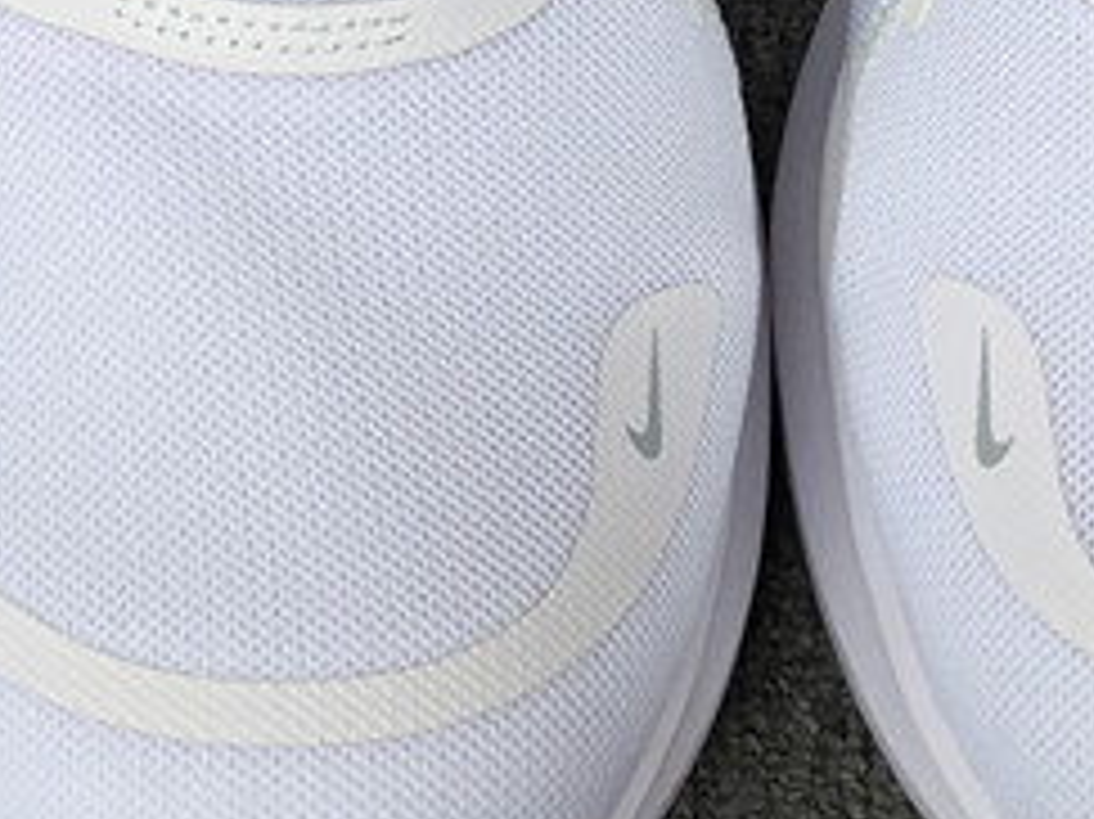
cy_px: -308
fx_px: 3633
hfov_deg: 17.1
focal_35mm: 115
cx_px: 698
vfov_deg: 12.4
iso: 25
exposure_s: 1/126
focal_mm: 3.3
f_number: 2.4
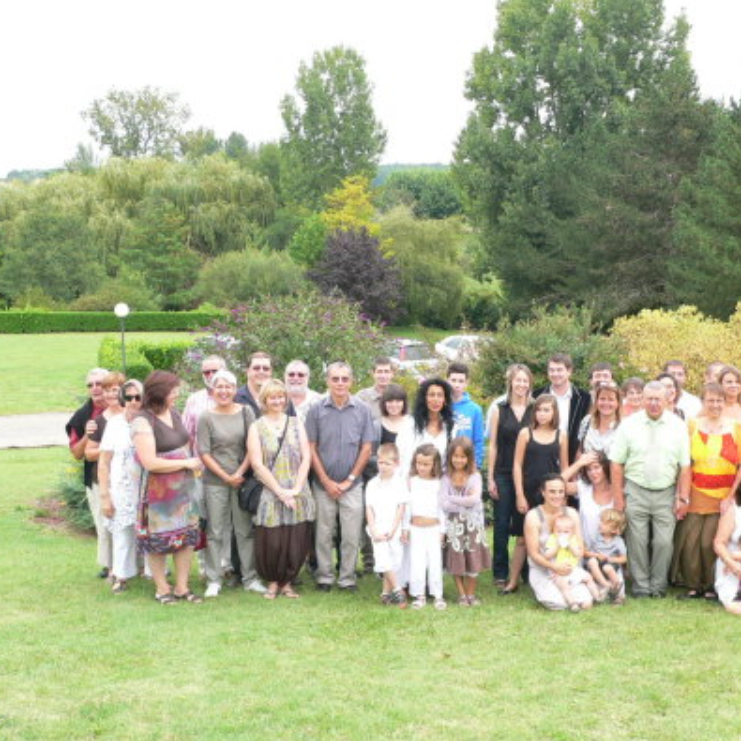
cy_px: 370
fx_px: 1041
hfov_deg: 38.8
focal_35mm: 43
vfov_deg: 39.2
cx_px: 476
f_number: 4
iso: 80
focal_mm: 6
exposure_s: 1/100
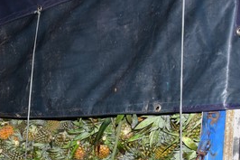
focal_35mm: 93
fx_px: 620
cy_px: 193
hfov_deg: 20.5
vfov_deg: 14.2
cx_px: -45
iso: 1250
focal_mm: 38
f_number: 6.3
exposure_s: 1/160
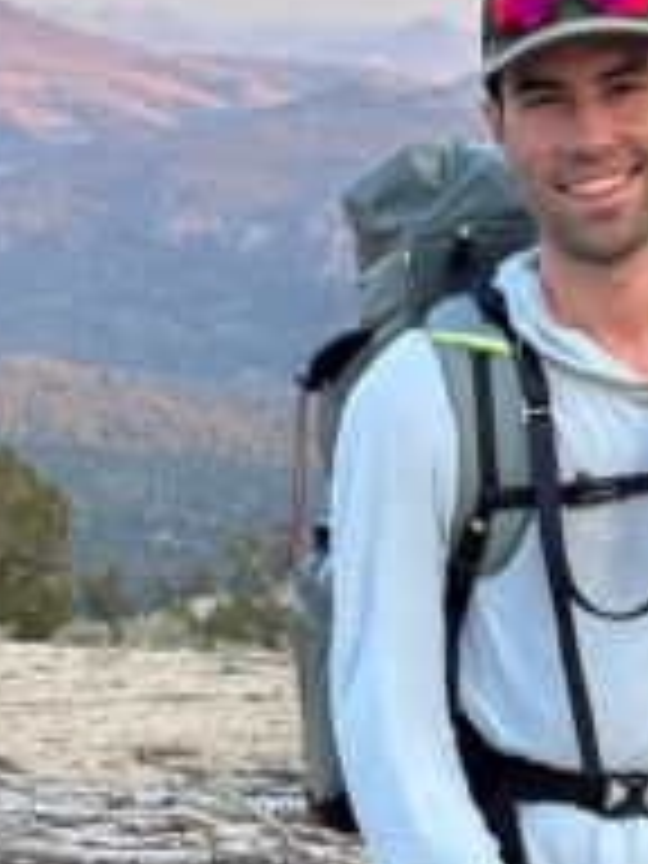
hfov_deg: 14.8
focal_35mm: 100
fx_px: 2496
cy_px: 540
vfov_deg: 19.6
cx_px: 315
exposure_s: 1/250
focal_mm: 6.76
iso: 64
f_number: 1.78
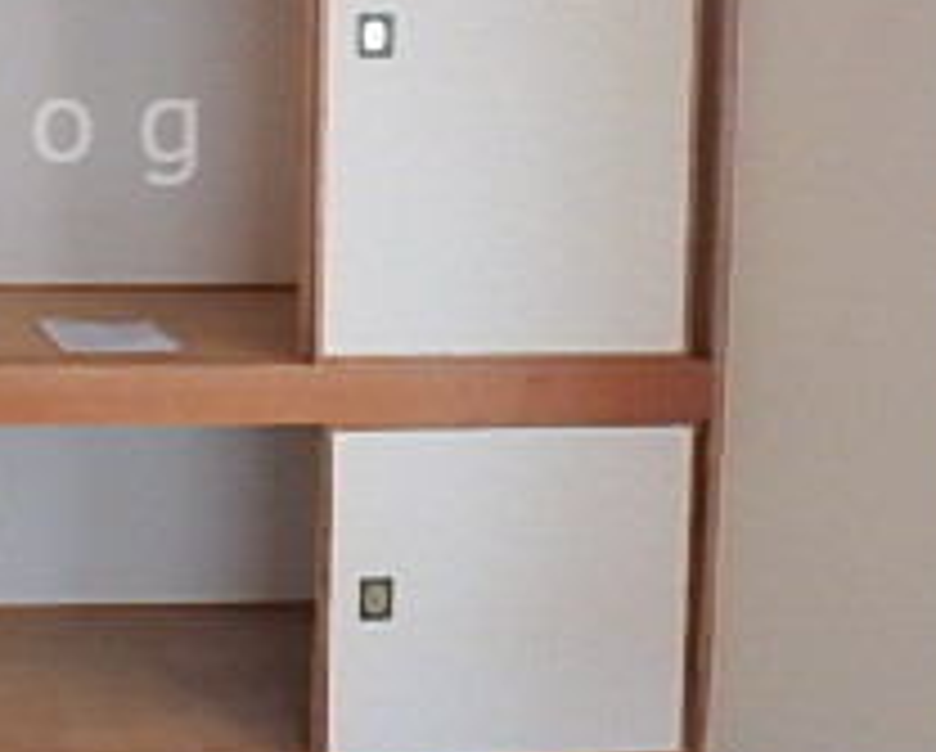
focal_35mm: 63
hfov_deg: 27.5
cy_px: 131
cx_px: -86
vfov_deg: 23.8
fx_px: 1748
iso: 200
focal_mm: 3.7
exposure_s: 1/50
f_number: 3.5
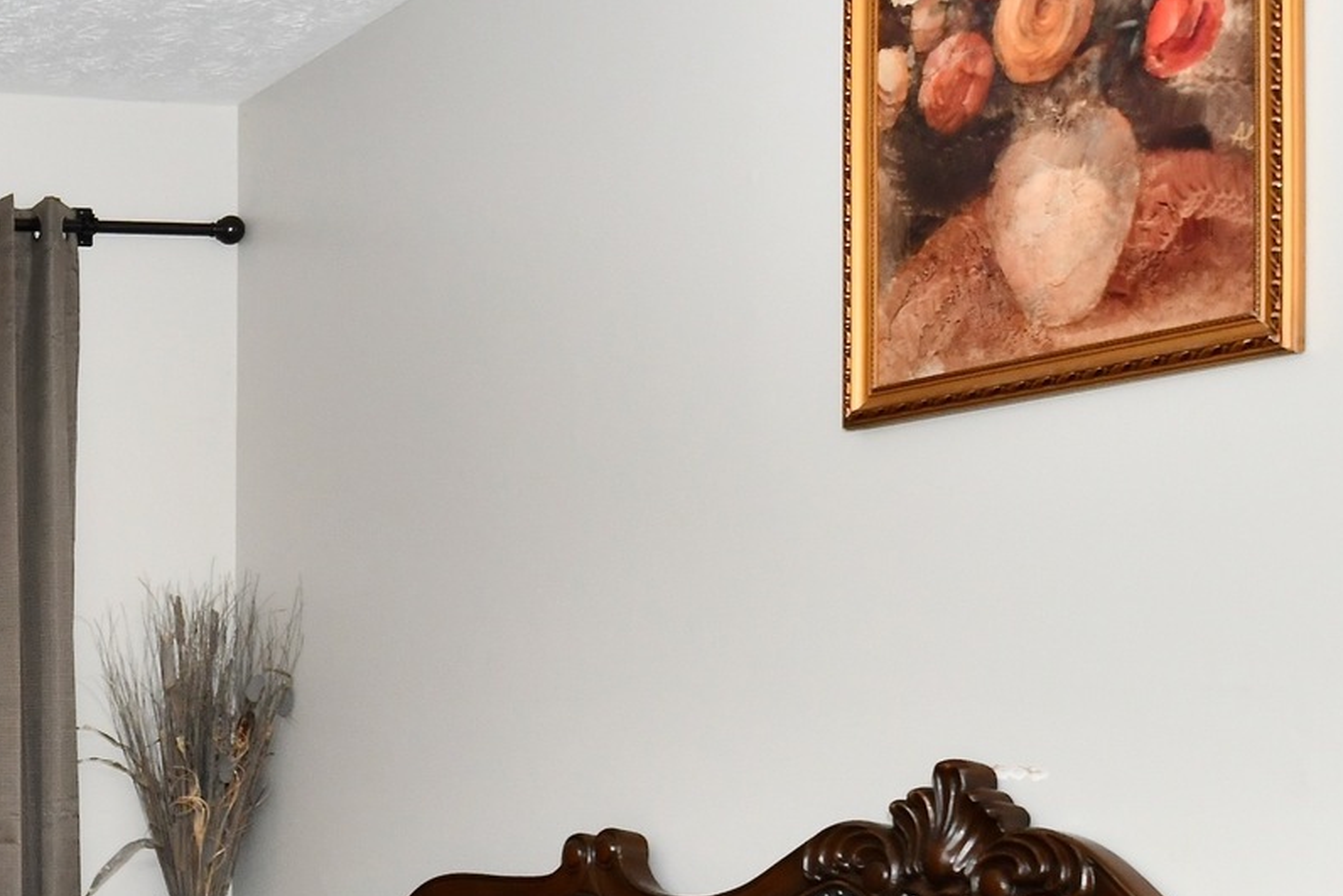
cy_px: 742
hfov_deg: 30.9
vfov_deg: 24.6
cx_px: -280
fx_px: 2015
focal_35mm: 54
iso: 640
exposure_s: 1/60
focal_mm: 14
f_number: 6.3
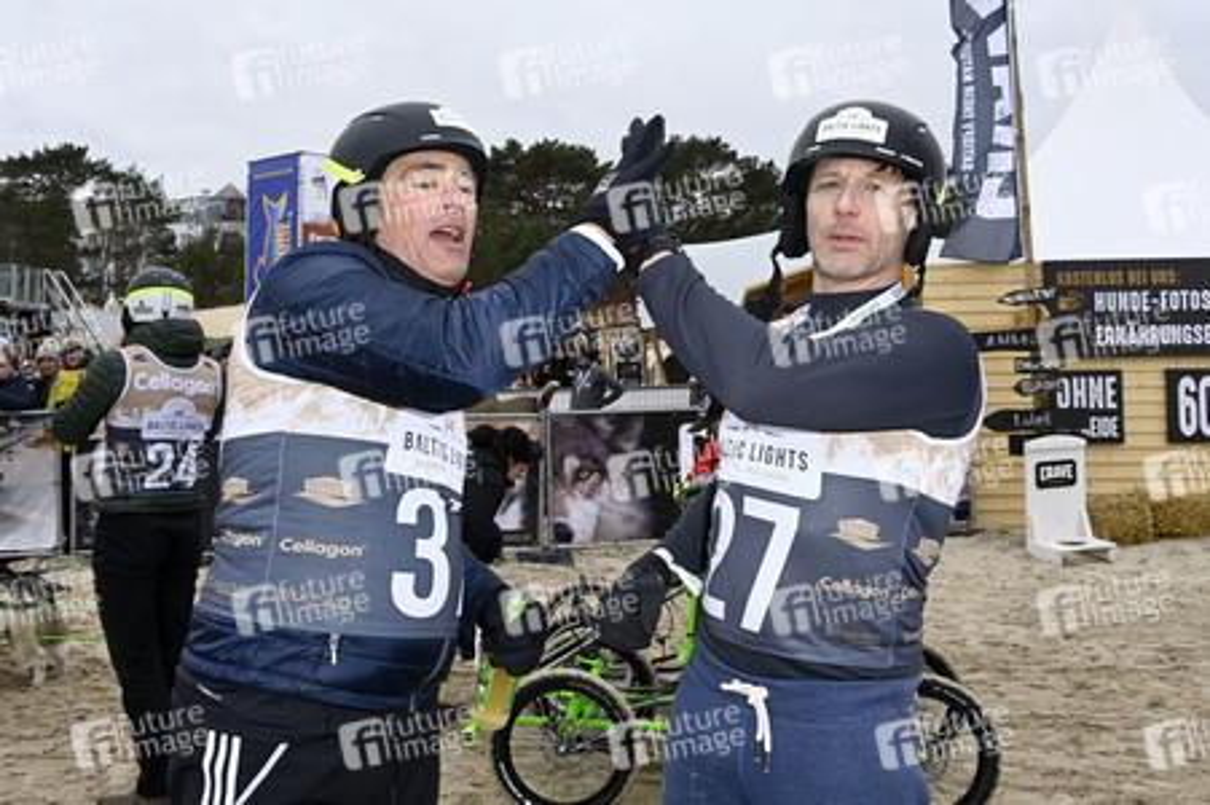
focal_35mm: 32
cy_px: 402
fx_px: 1075
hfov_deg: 58.8
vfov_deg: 41.1
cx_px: 605
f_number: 11
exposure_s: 1/250
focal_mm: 32
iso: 640
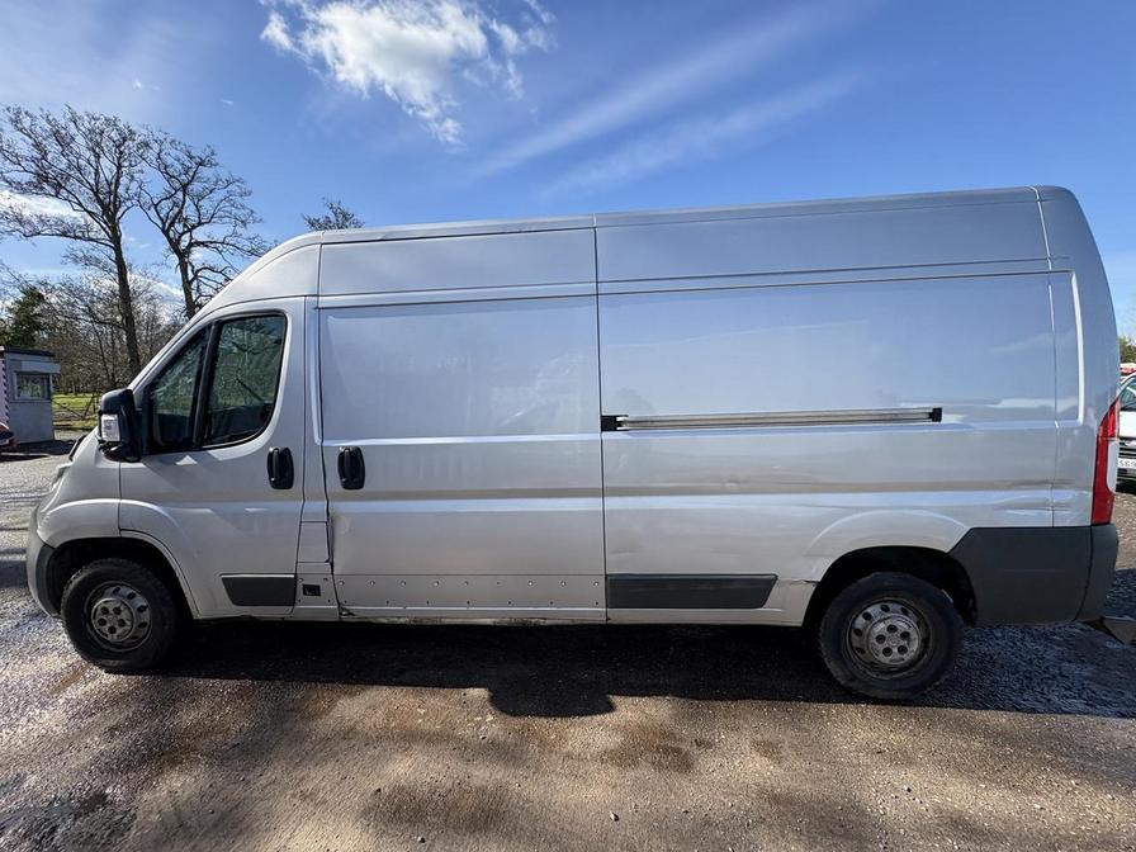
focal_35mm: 14
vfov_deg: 85.7
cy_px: 426
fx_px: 459
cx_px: 568
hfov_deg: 102.1
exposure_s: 1/993
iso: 50
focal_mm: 2.22
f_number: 2.2
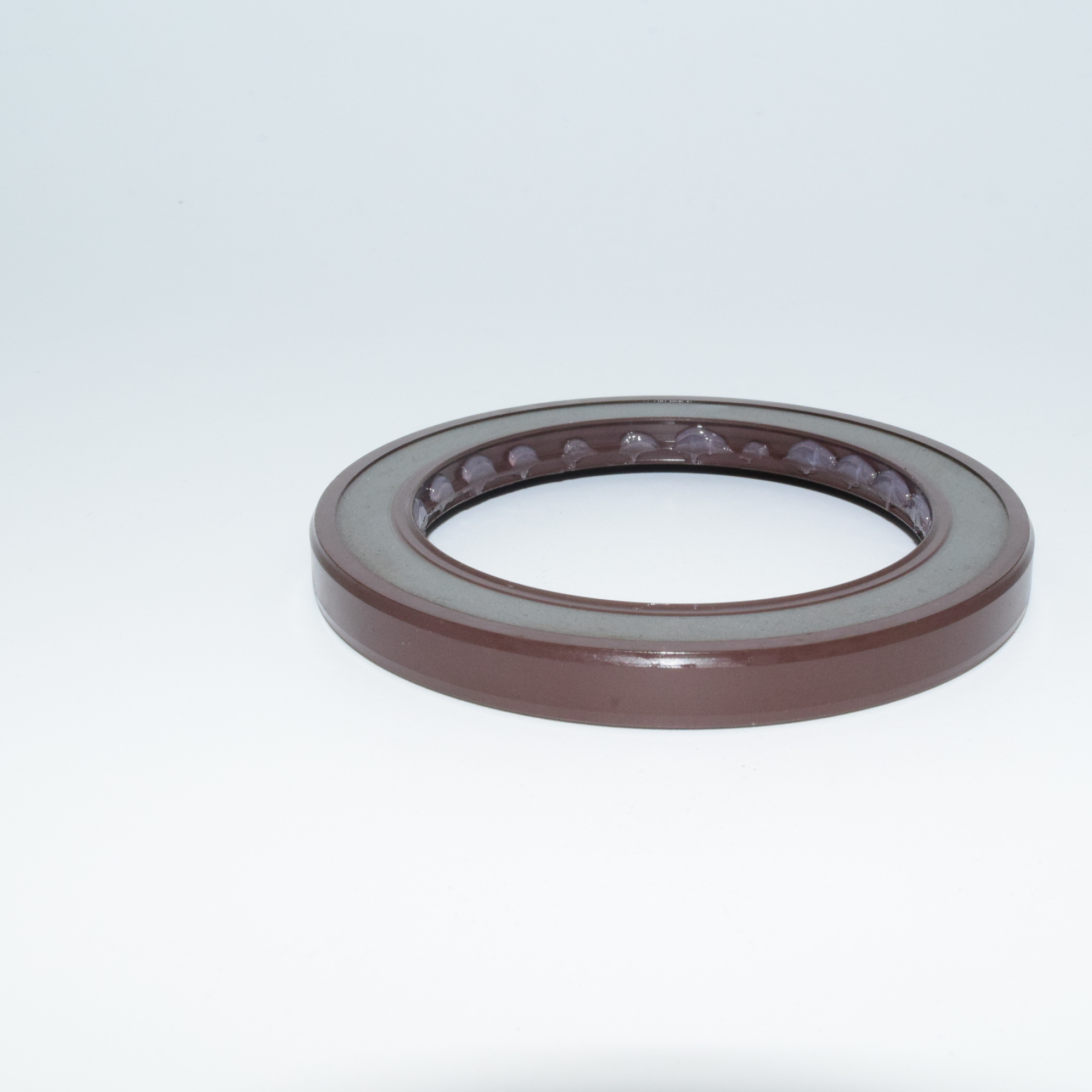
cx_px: 666
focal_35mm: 56
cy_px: 545
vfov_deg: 30.7
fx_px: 1986
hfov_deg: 30.6
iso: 1600
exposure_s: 1/60
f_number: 29
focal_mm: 29
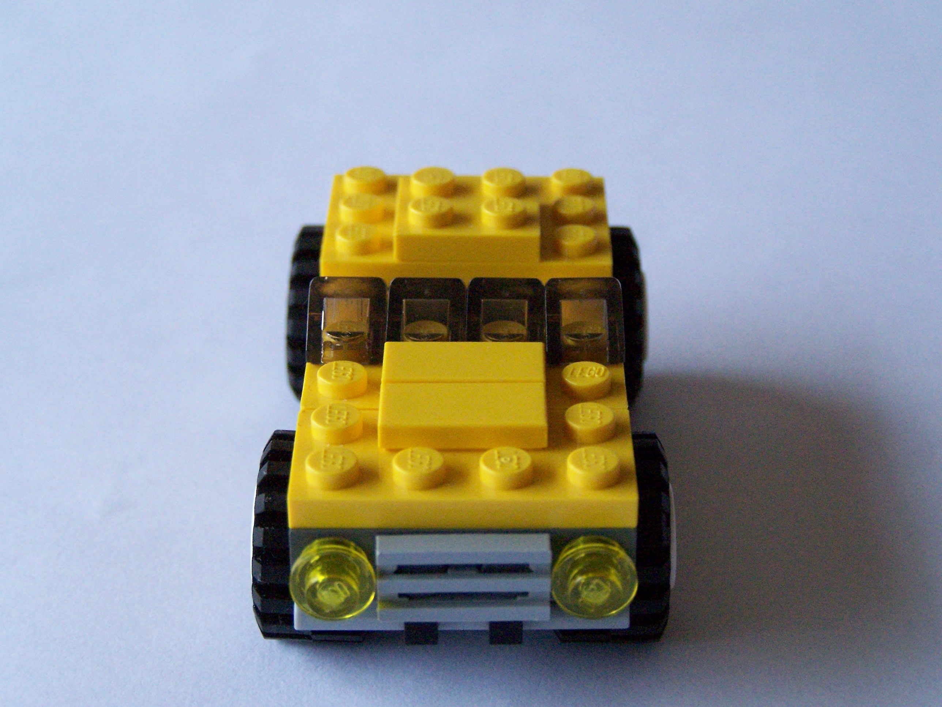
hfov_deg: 23.8
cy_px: 354
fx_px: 2231
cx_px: 471
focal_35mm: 82
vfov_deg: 18.0
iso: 400
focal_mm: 13.7
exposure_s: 1/20
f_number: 3.2
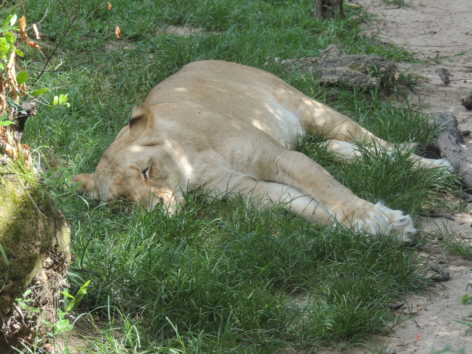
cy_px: 177
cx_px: 236
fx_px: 2523
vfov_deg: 8.0
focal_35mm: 185
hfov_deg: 10.7
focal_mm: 33
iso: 160
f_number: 4.6
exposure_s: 1/125
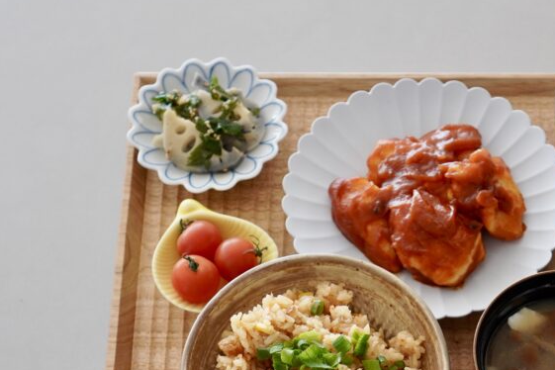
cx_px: 411
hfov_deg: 21.1
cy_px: 325
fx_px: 1479
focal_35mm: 96
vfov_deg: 14.1
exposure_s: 1/160
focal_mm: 35
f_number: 4
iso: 500
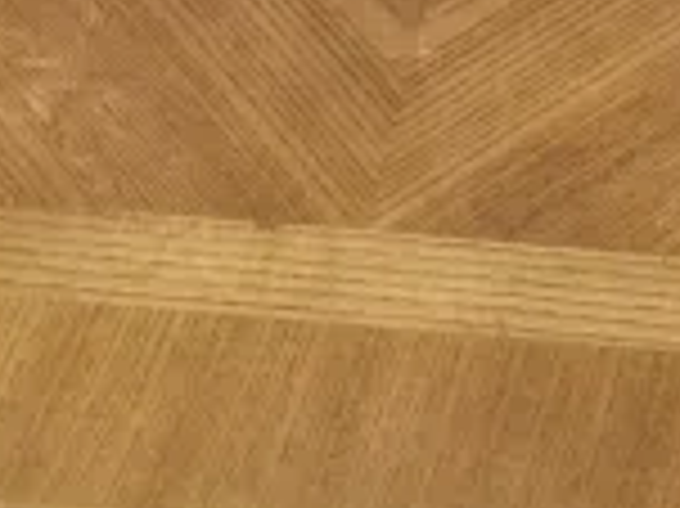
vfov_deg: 12.0
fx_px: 2159
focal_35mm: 110
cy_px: -504
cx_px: 653
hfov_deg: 17.5
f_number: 1.8
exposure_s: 1/50
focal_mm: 5.4
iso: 500
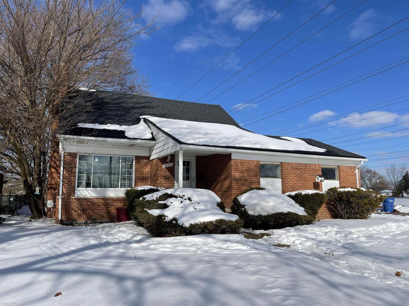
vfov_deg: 54.9
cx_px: 204
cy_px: 153
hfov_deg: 69.4
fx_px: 295
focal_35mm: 25
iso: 32
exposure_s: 1/7937
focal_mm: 5.1
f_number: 1.6
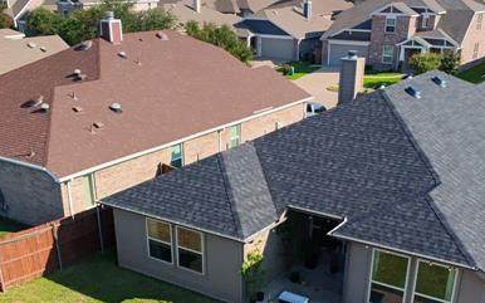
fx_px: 595
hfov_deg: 44.4
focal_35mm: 45
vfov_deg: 28.0
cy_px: 241
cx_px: 232
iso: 100
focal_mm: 16
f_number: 2.55
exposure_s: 1/1294
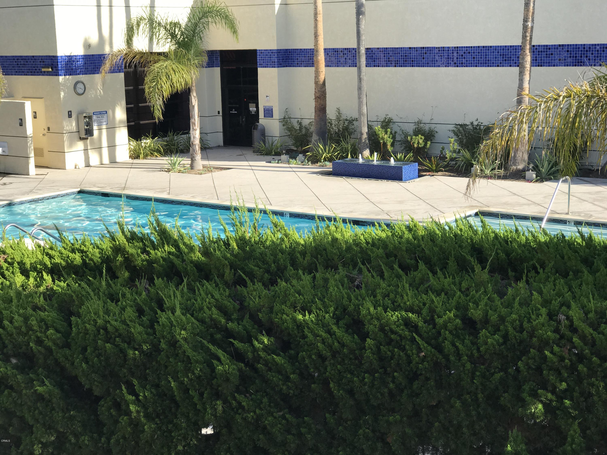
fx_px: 1000
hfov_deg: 33.8
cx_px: 304
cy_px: 228
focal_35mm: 57
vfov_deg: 25.7
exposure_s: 1/394
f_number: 2.8
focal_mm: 6.6
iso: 20
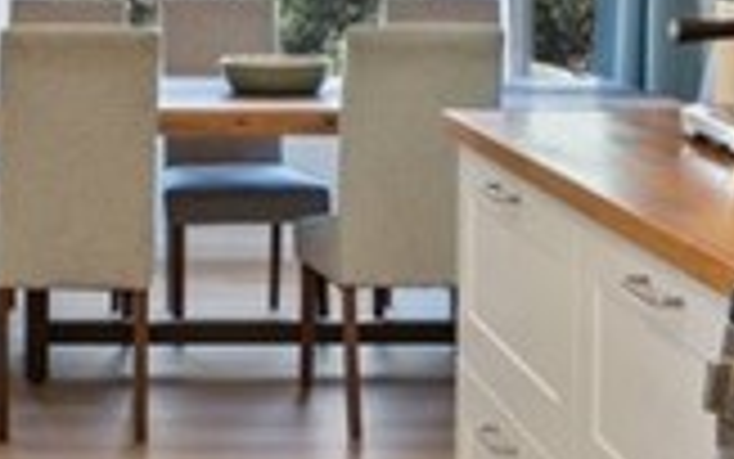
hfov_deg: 21.1
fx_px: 1921
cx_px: 63
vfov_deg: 13.3
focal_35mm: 96
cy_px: -68
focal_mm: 10
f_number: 8
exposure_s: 1/2.5
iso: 100
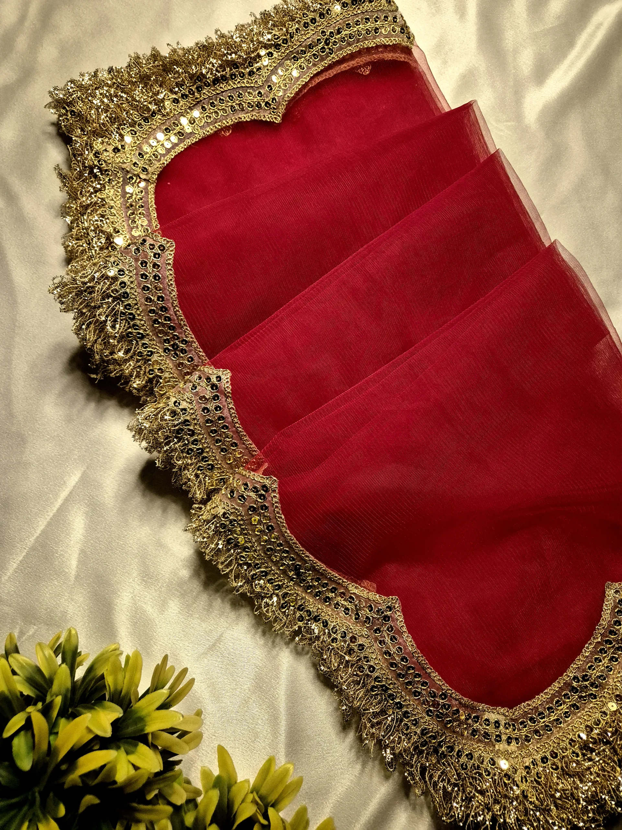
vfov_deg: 73.9
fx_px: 551
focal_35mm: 23
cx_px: 311
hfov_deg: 58.9
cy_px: 415
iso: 1600
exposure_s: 1/100
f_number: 1.8
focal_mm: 5.4
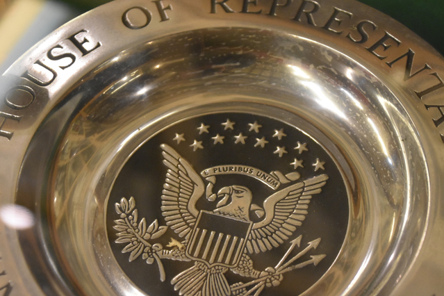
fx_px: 1468
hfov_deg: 17.2
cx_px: 238
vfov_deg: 11.5
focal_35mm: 119
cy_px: 150
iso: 3200
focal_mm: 70
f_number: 5
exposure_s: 1/60
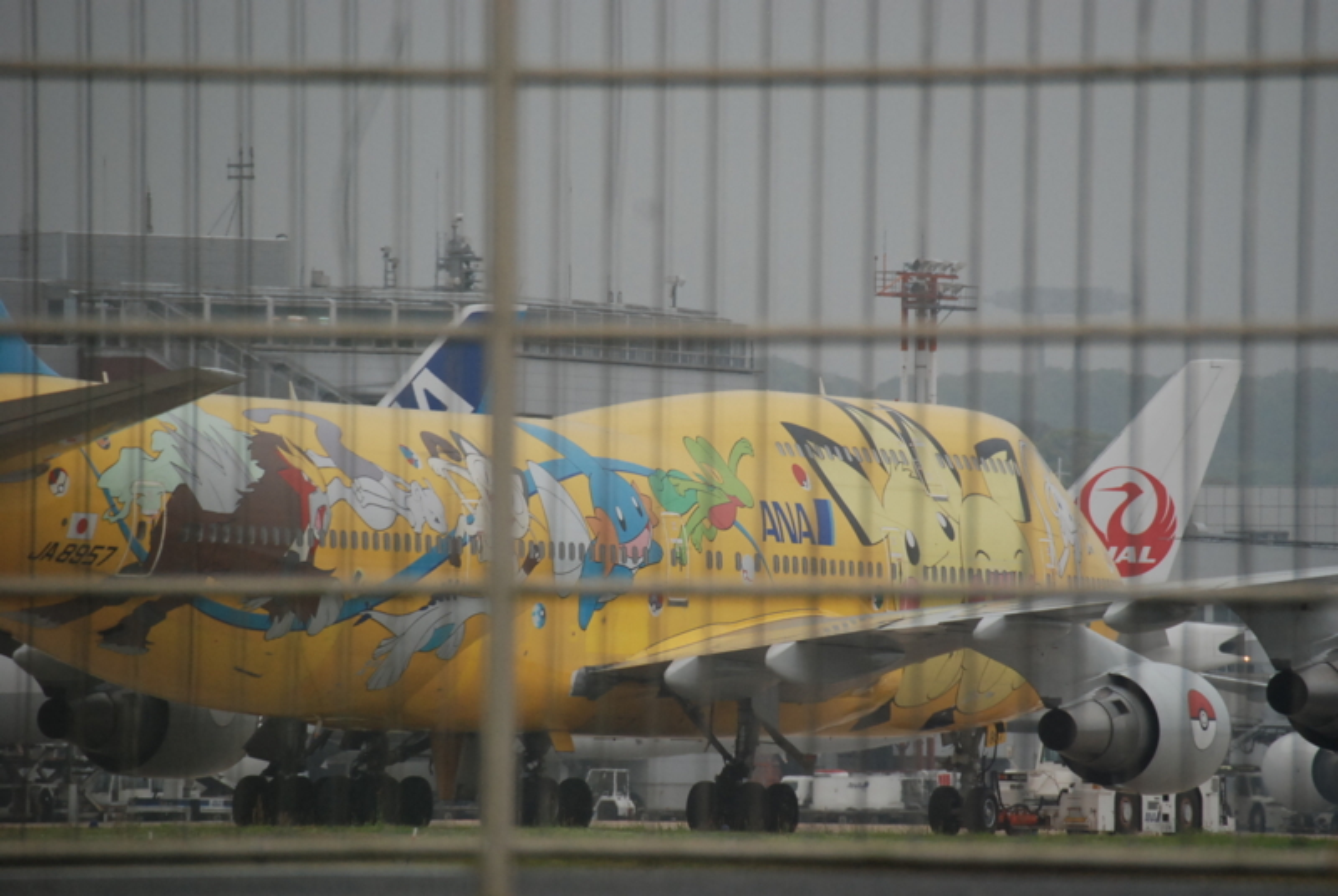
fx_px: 16749
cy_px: 448
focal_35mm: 450
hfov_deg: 4.6
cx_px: 669
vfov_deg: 3.1
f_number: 8
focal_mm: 300
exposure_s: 1/200
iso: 800
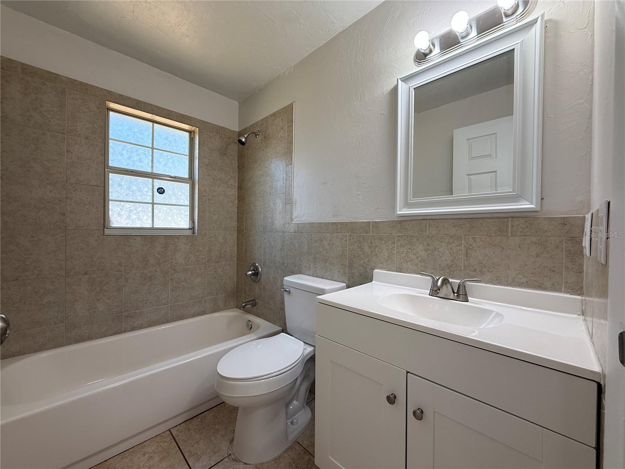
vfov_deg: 85.7
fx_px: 253
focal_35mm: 14
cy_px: 234
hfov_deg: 102.1
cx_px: 312
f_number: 2.2
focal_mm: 2.22
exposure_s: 1/120
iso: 80
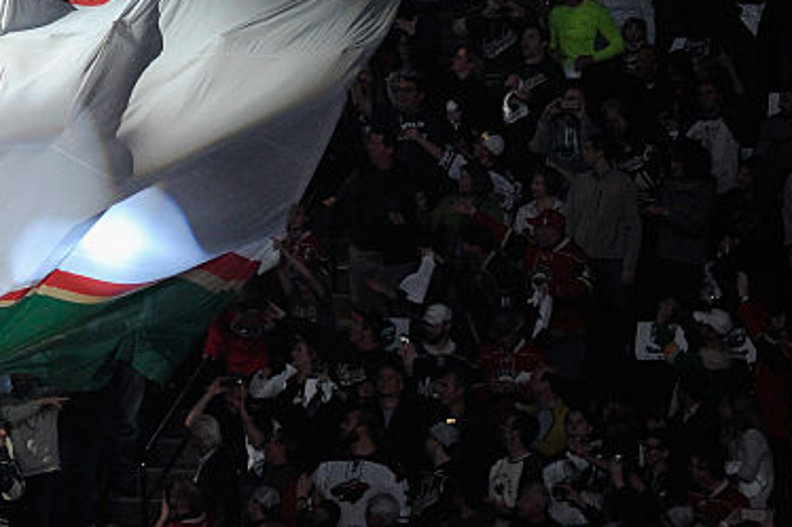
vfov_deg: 3.5
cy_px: 200
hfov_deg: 5.2
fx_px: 8730
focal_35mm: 397
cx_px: -260
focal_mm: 145
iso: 2500
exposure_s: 1/500
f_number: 2.8
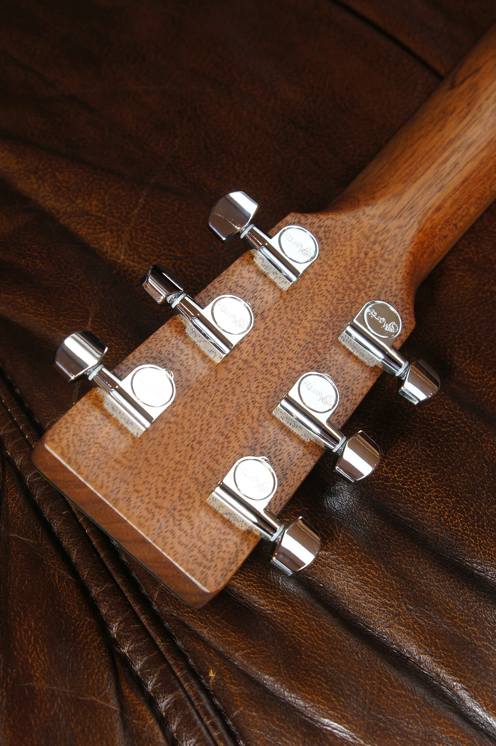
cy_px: 373
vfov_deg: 24.6
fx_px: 1709
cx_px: 248
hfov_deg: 16.5
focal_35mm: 82
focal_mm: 55
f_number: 8
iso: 400
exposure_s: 1/10
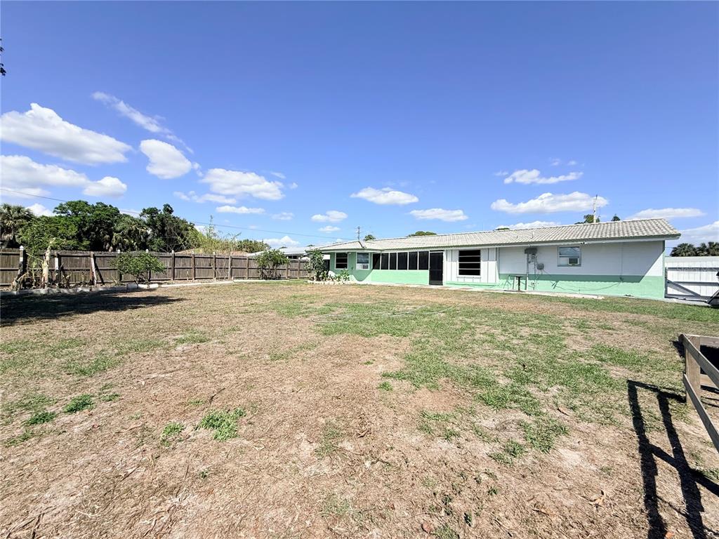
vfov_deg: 85.7
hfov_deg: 102.1
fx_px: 291
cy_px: 270
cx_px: 360
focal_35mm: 14
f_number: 2.2
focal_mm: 2.22
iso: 50
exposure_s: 1/2976
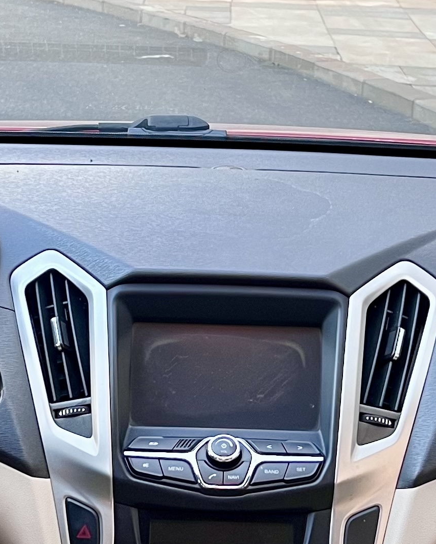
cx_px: 235
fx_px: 1548
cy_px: 334
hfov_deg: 16.0
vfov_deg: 19.9
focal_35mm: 96
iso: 125
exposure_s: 1/66
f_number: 1.5
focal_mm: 5.7
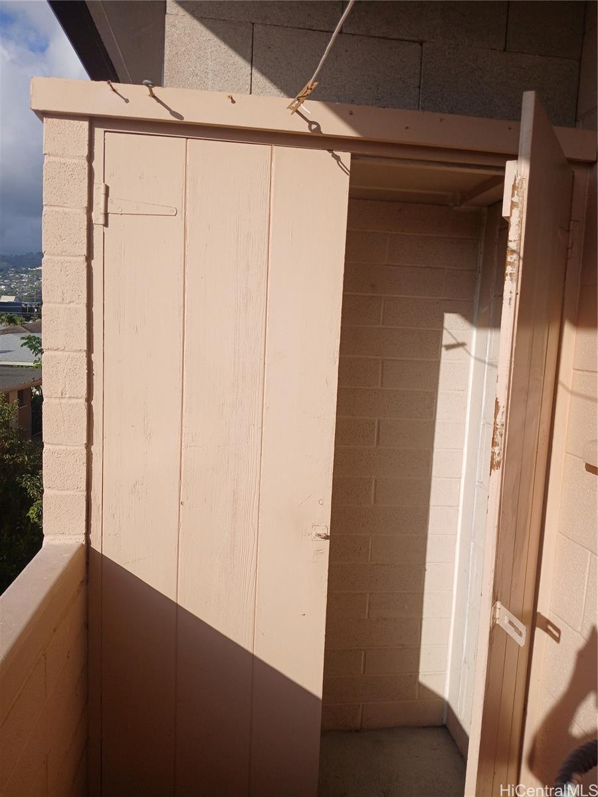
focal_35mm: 26
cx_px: 299
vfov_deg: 67.3
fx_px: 599
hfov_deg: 53.1
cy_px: 398
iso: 20
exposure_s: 1/976
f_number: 1.8
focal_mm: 3.98
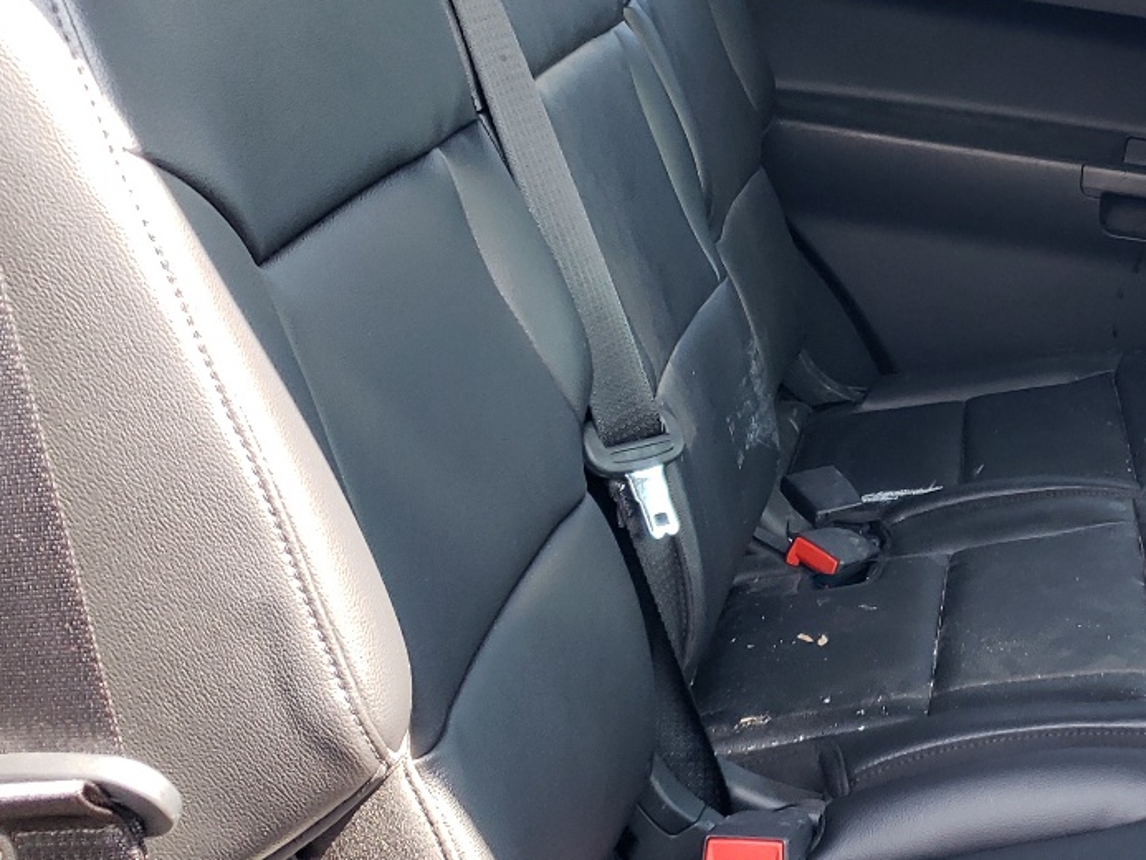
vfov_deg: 24.4
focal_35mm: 60
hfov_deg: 29.8
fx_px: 1987
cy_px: 418
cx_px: 1171
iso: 57
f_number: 1.5
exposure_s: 1/100
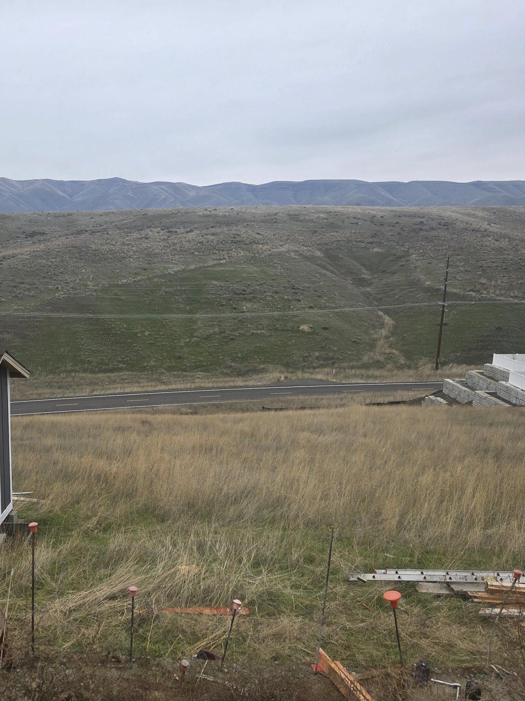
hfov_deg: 43.4
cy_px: 371
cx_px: 164
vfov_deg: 56.8
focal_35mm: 32
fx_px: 647
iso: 64
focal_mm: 5.4
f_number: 1.8
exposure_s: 1/180
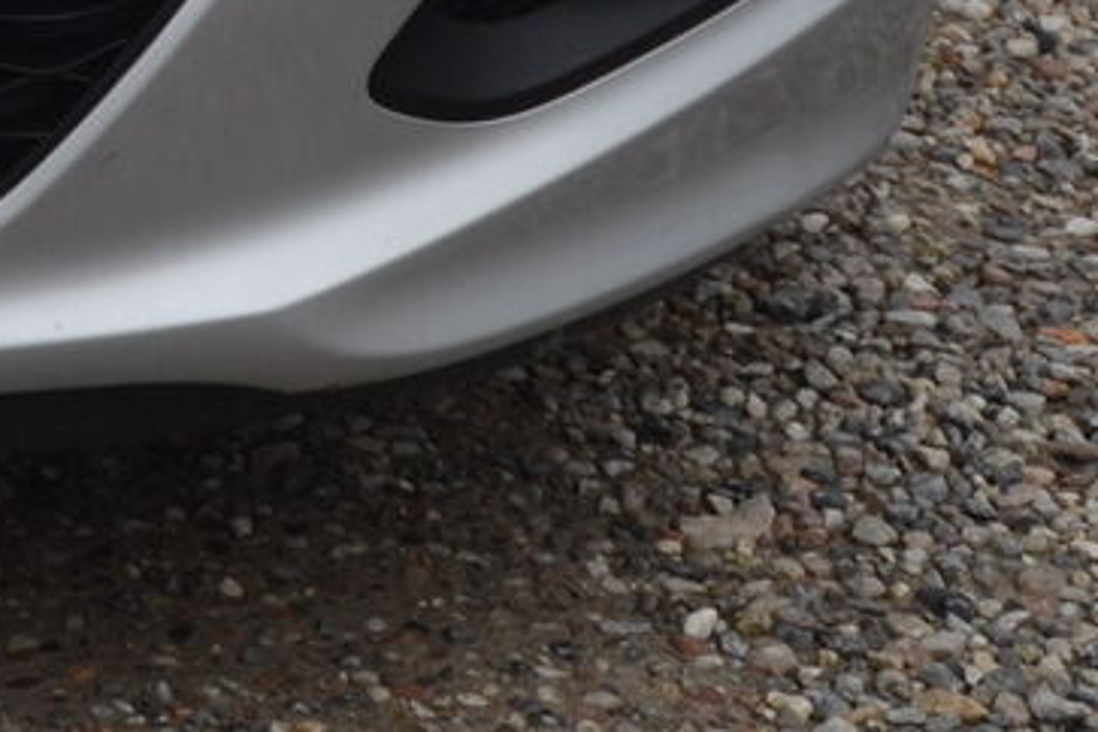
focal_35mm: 183
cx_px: -865
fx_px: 5570
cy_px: -1146
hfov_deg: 10.6
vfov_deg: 7.0
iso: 100
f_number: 8
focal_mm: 23
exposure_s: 1/250
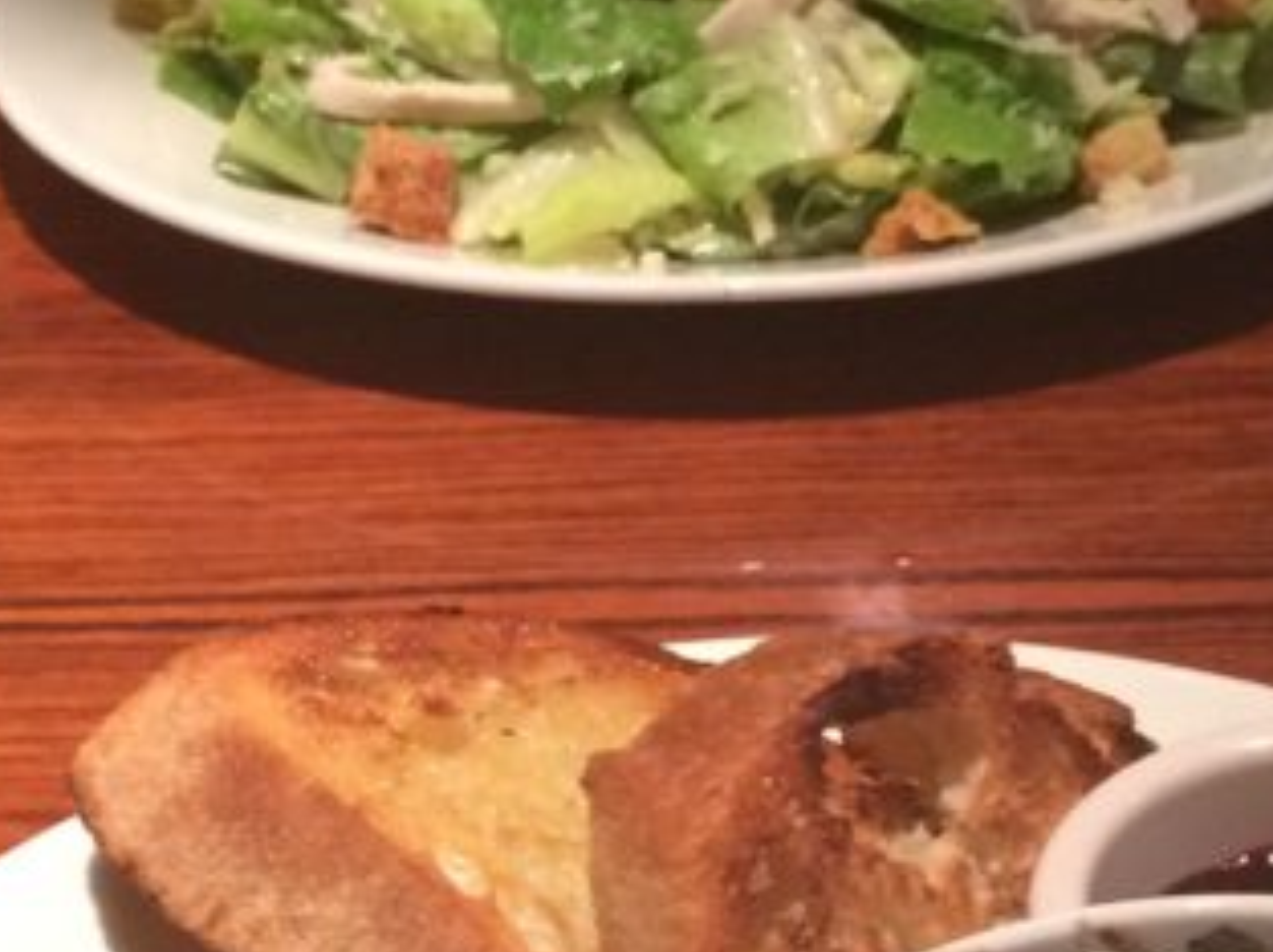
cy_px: 842
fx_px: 3490
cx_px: 919
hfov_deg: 20.5
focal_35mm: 95
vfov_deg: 15.4
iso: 200
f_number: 2.2
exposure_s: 1/30
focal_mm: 4.15
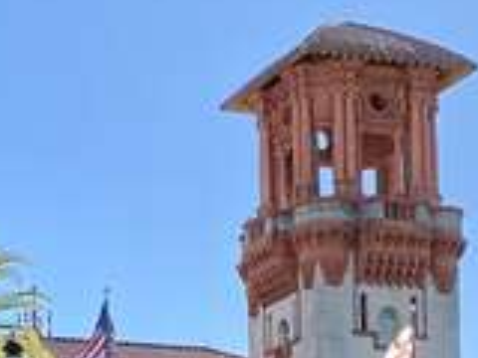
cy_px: 729
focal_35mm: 130
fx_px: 1795
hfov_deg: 15.0
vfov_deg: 10.4
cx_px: 57
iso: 32
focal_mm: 4.25
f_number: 1.8
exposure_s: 1/2105
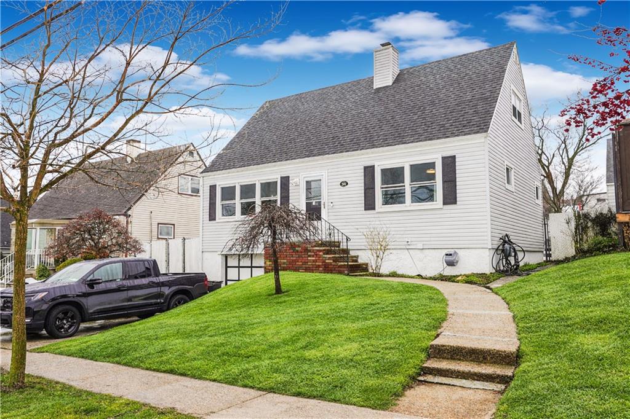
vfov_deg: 47.1
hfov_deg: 66.4
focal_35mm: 28
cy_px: 210
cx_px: 315
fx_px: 481
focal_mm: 27.5
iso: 100
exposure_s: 1/100
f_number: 8
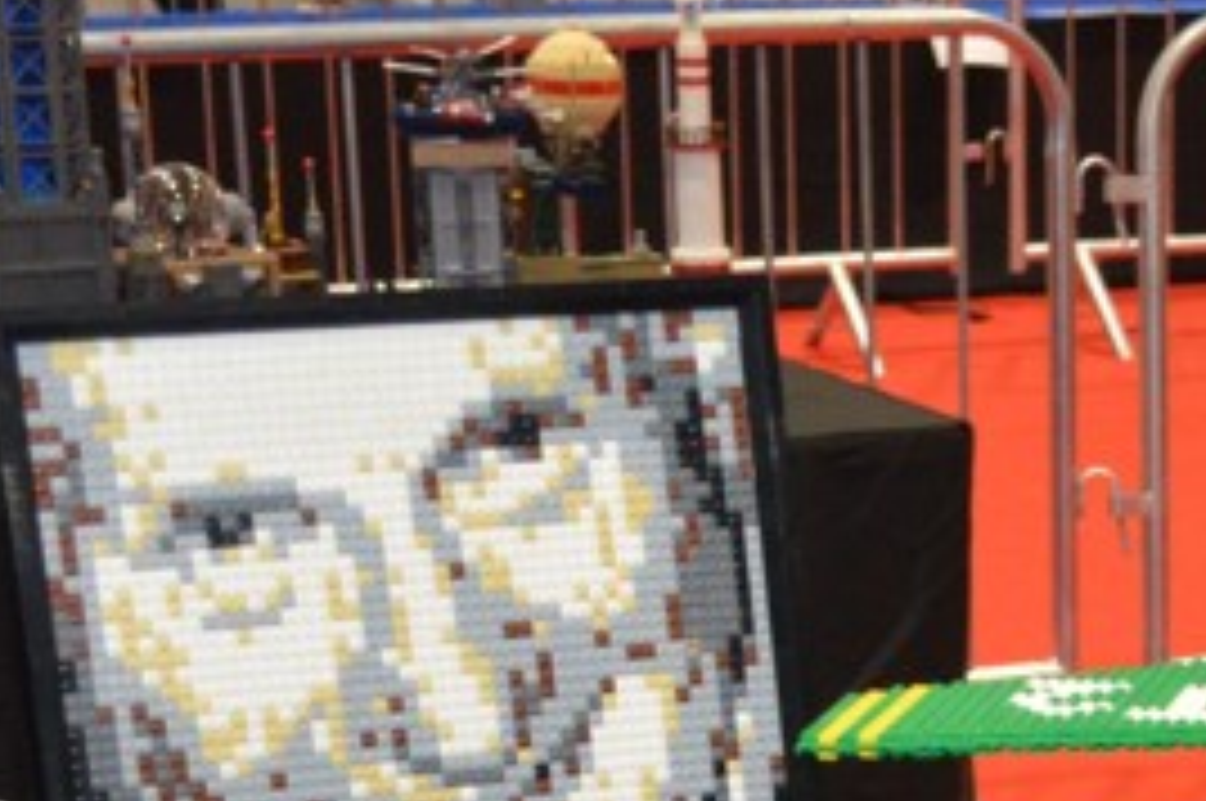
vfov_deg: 10.5
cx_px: 1480
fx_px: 4115
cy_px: 1390
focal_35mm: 123
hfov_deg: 16.0
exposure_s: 1/60
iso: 2500
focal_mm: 22
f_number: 4
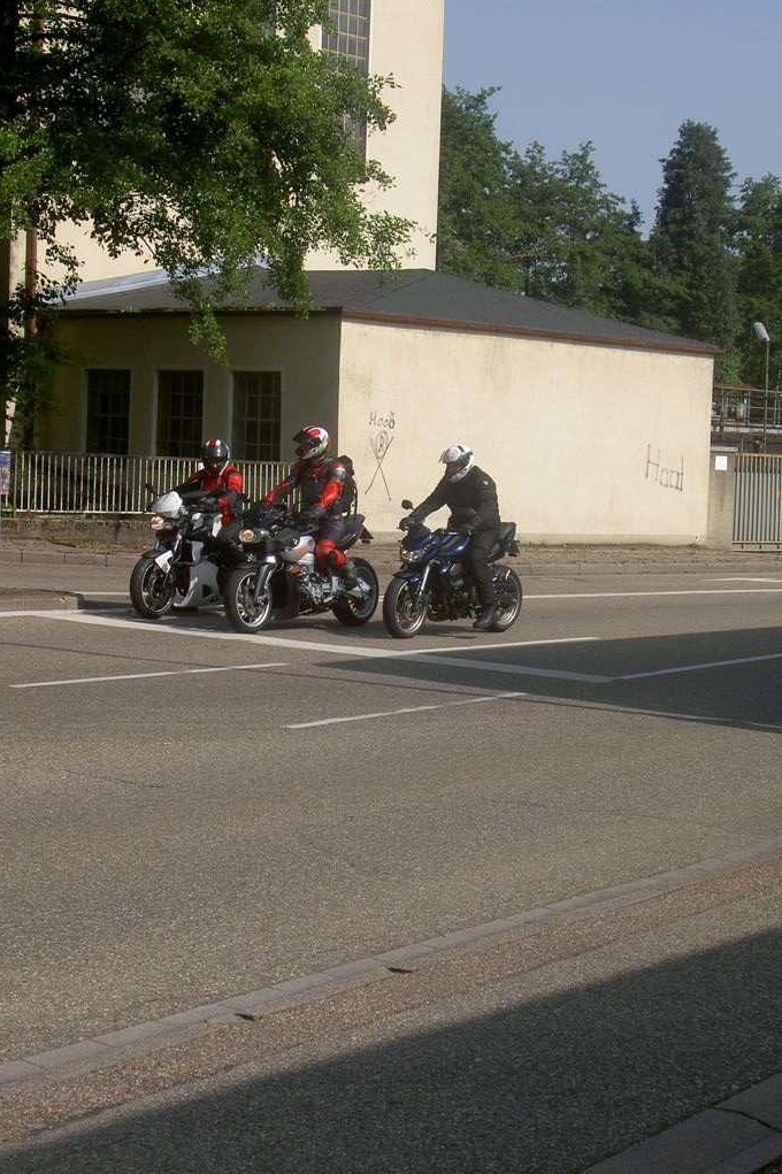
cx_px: 383
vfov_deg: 28.1
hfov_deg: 18.9
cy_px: 586
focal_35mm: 72
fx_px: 2347
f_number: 6.1
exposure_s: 1/320
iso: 100
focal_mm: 14.2
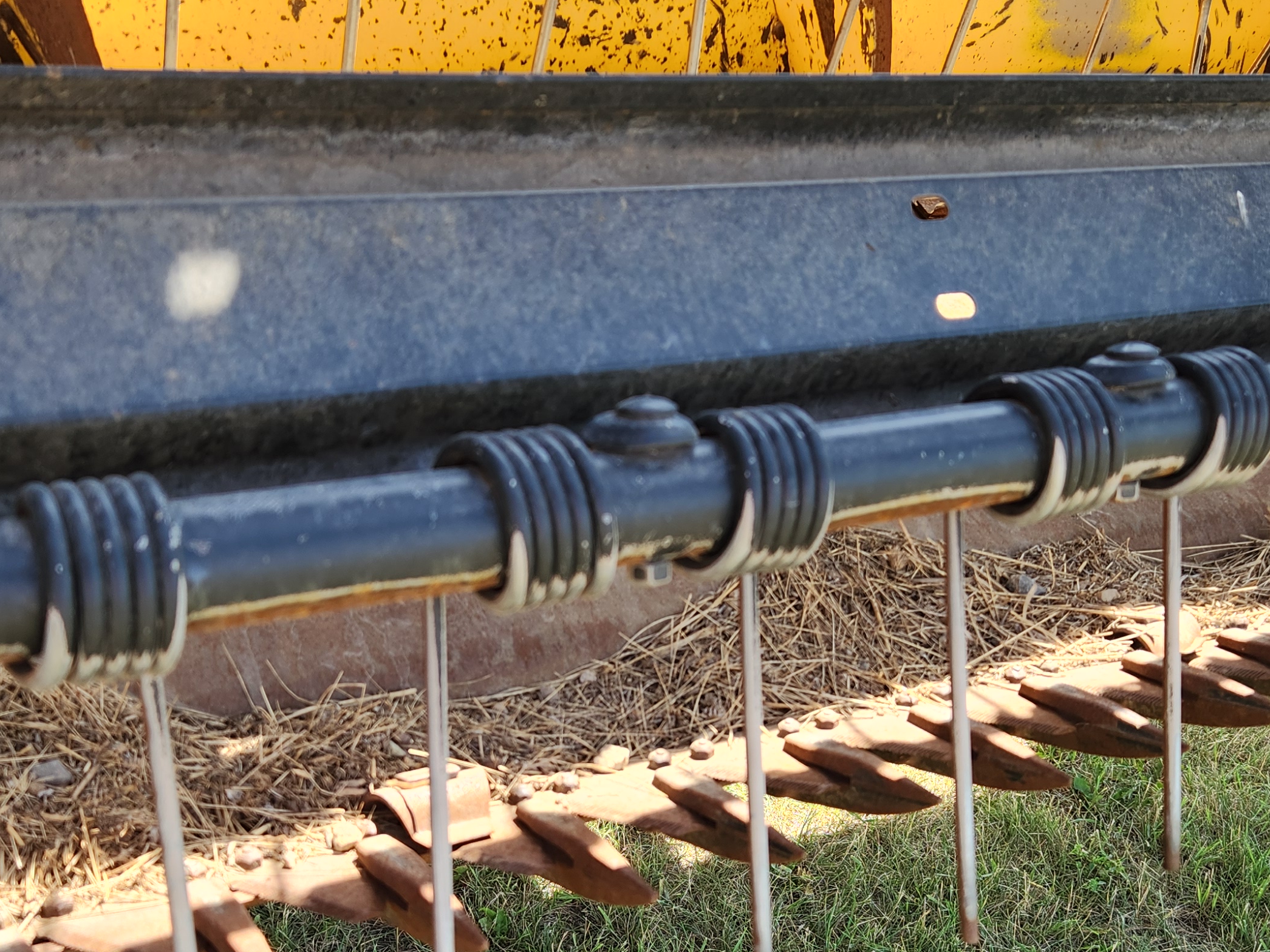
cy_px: 793
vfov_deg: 31.8
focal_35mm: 44
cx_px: 620
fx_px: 1614
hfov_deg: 42.9
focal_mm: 5.4
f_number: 1.8
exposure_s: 1/180
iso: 25
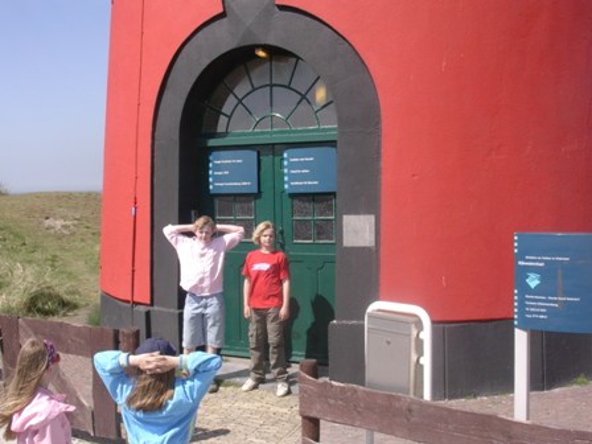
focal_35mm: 45
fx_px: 770
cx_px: 296
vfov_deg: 32.2
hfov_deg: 42.1
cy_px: 222
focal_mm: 6.7
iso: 70
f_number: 5.8
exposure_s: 1/296
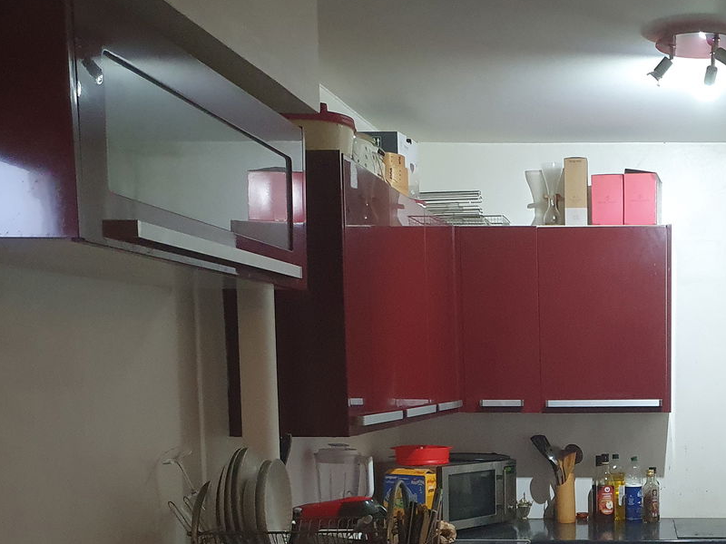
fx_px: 1091
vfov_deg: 27.2
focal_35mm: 52
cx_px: 633
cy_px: 472
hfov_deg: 35.0
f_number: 1.5
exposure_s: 1/50
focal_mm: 4.32
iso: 400
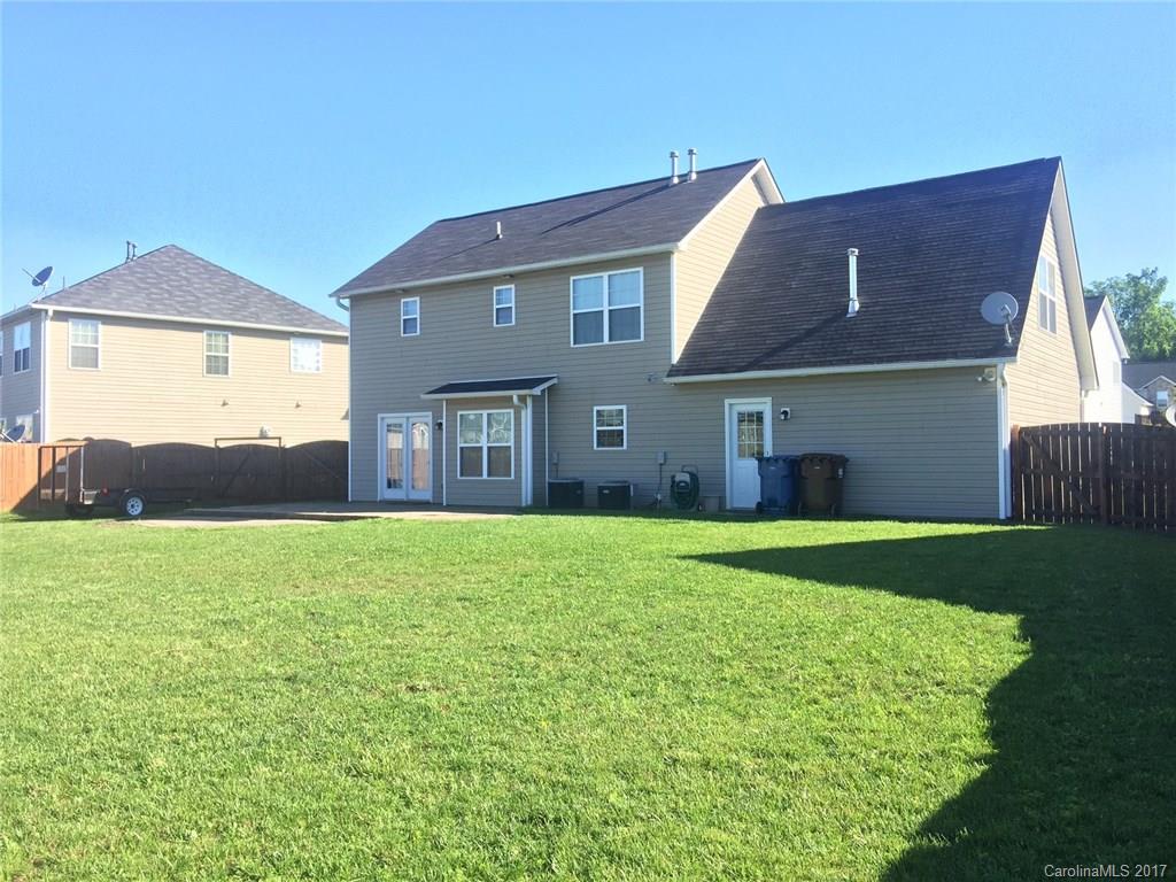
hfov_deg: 61.7
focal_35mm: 29
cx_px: 588
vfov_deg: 48.2
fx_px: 985
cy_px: 441
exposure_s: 1/599
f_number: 2.2
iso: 32
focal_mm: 4.15
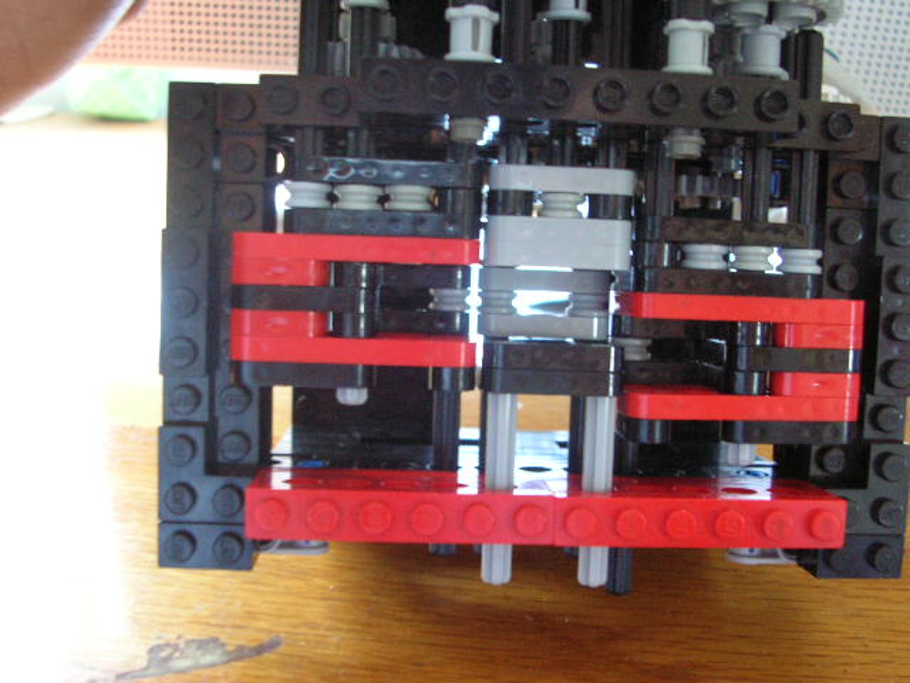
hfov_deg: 46.8
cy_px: 342
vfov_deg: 36.0
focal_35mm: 40
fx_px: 1052
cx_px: 455
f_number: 3
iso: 200
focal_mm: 6.6
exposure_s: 1/2.6
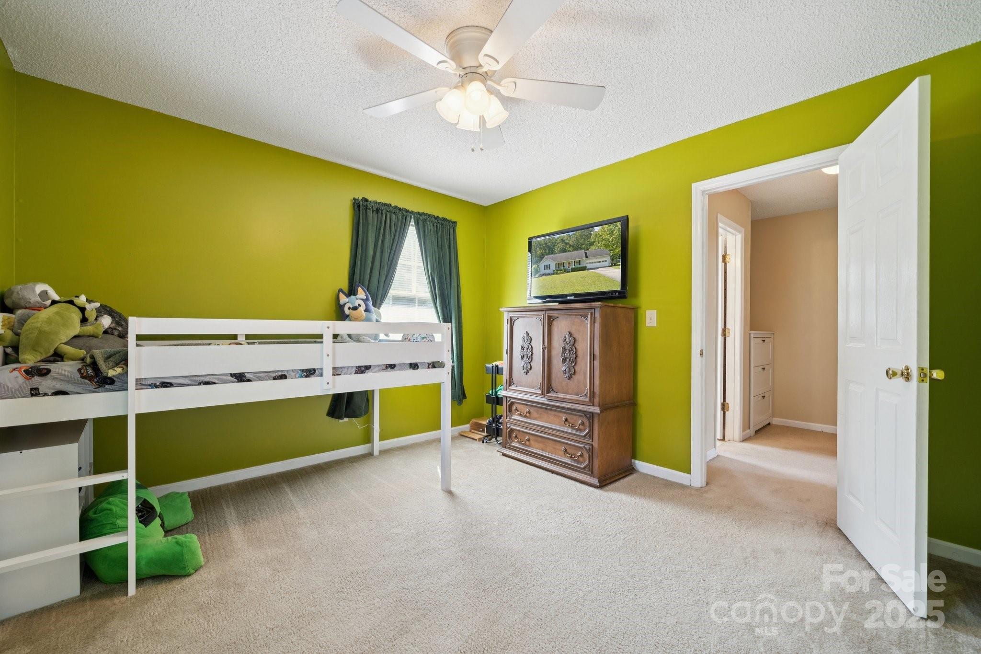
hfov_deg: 104.3
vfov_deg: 81.2
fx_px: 381
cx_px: 490
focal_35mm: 14
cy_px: 327
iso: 160
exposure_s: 1/6
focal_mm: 14
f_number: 7.1
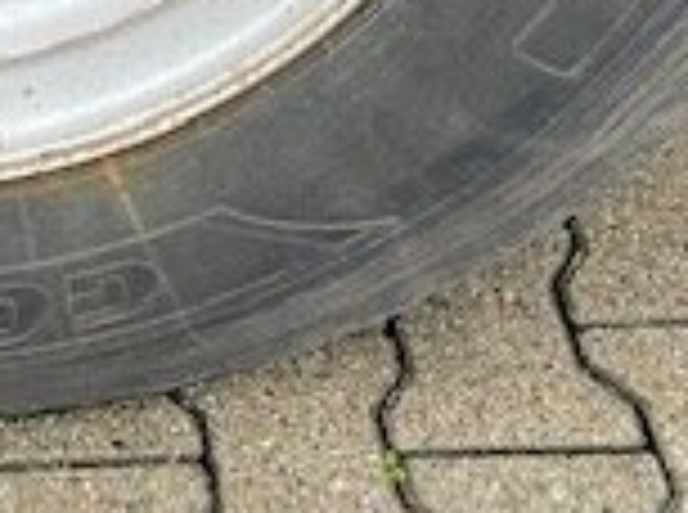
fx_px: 2161
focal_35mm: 109
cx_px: -157
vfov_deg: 12.3
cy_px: -428
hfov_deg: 17.2
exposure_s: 1/62
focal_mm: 4.25
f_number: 1.8
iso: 125
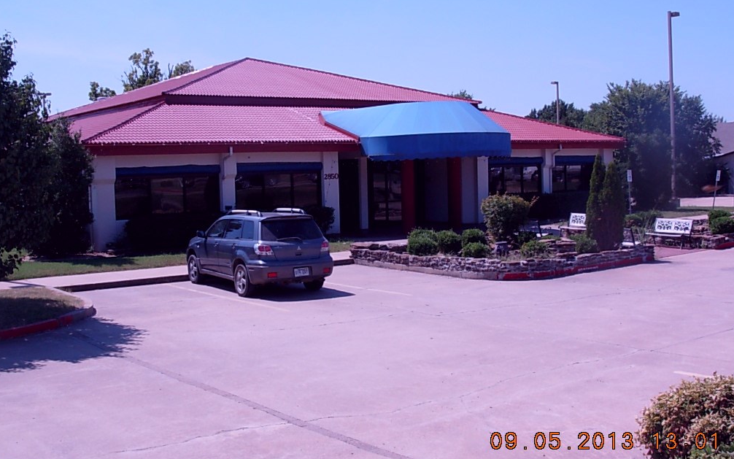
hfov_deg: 48.2
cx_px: 366
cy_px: 220
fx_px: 820
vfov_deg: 31.3
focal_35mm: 41
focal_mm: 6.3
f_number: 4.9
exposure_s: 1/575
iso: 50
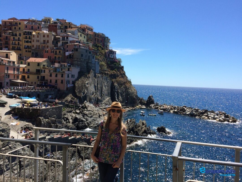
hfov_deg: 61.7
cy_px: 91
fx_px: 203
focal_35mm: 29
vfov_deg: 48.2
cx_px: 121
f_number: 2.2
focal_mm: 4.15
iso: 32
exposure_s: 1/2053
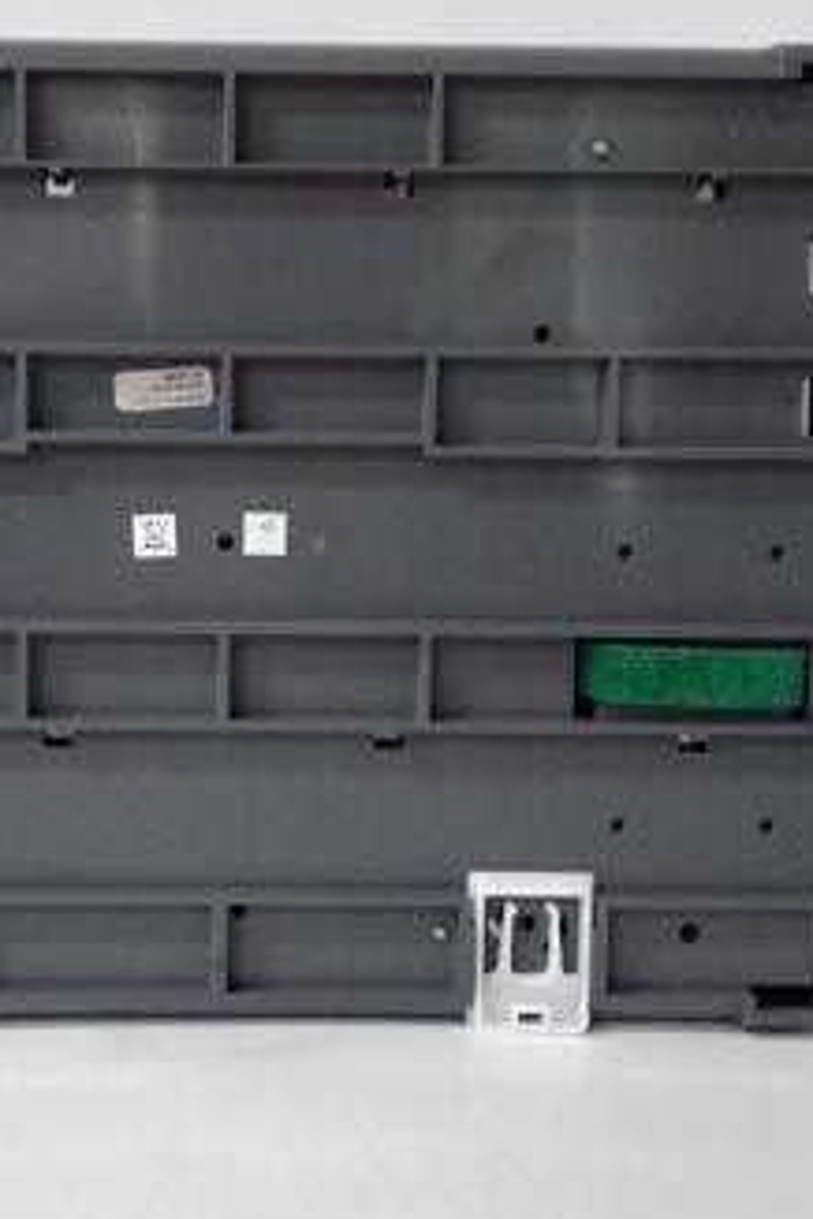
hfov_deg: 30.7
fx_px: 1457
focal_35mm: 43
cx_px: 213
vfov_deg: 45.3
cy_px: 539
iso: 716
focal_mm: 3.79
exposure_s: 1/33
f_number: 2
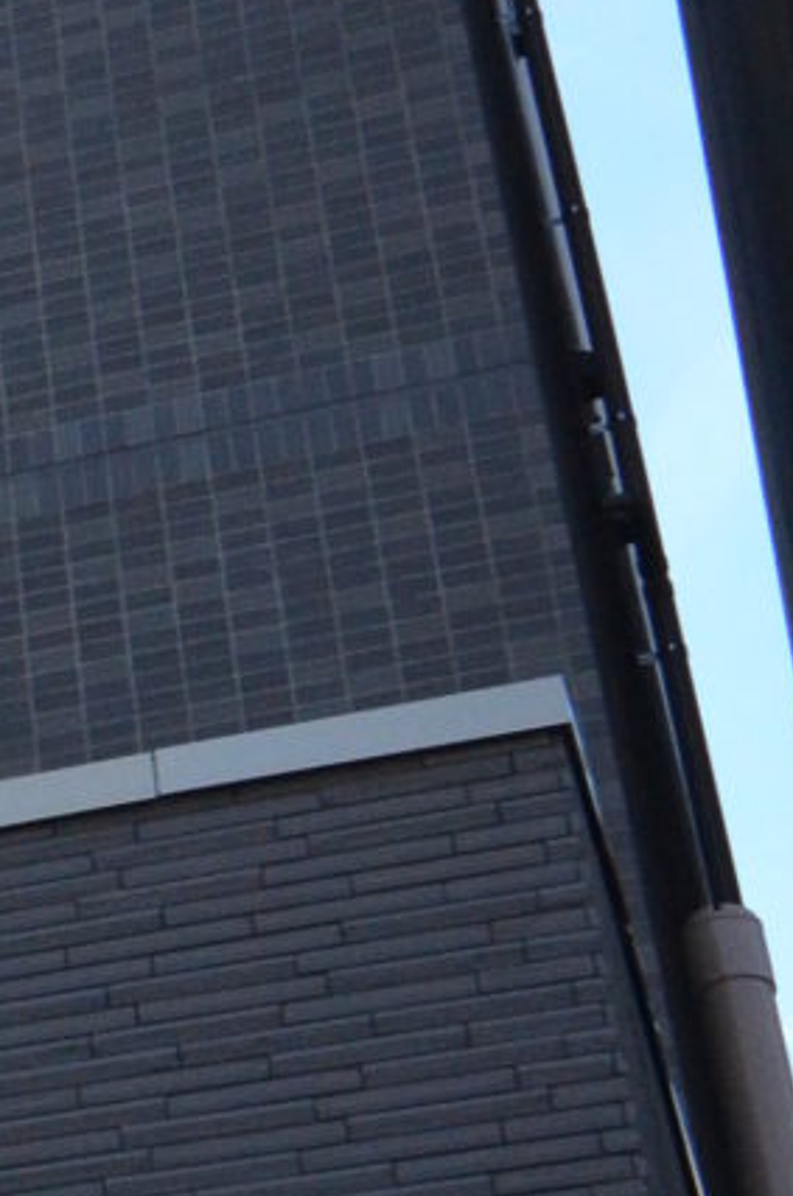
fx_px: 3583
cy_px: 633
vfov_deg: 19.0
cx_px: -765
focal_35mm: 108
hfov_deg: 11.4
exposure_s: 1/2000
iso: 1000
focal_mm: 12
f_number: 6.3
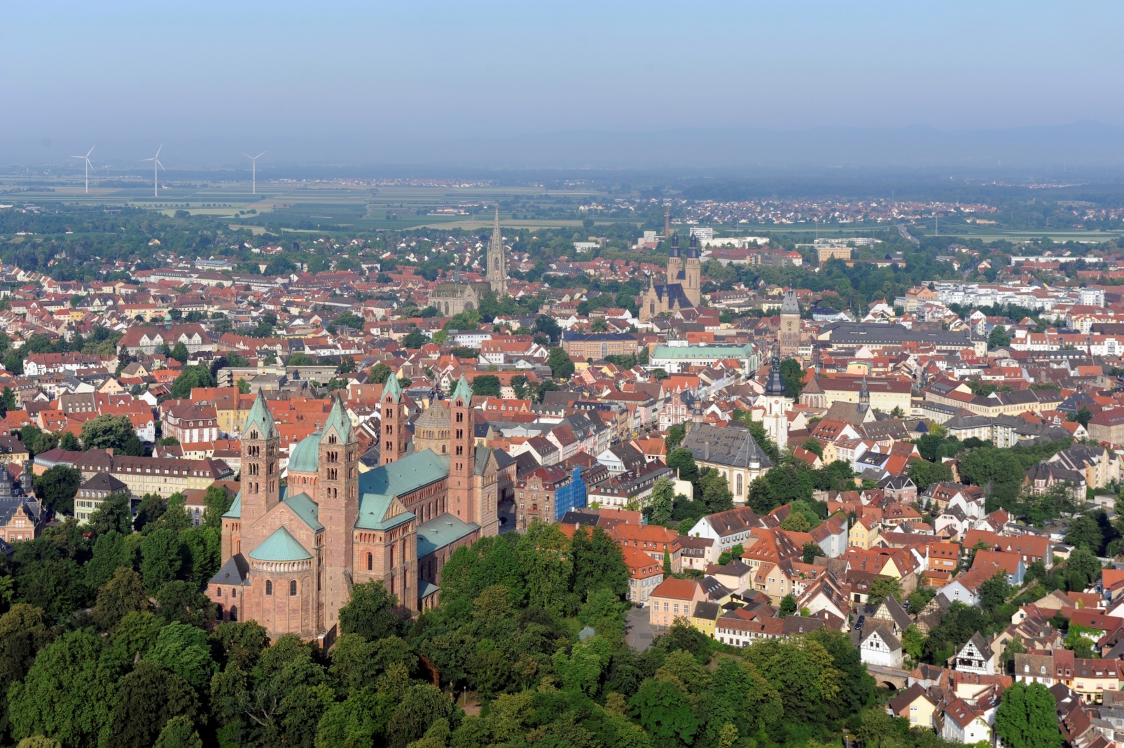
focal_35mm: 60
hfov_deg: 33.4
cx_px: 562
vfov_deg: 22.6
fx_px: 1872
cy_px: 374
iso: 400
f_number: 8
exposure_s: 1/800
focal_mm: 60
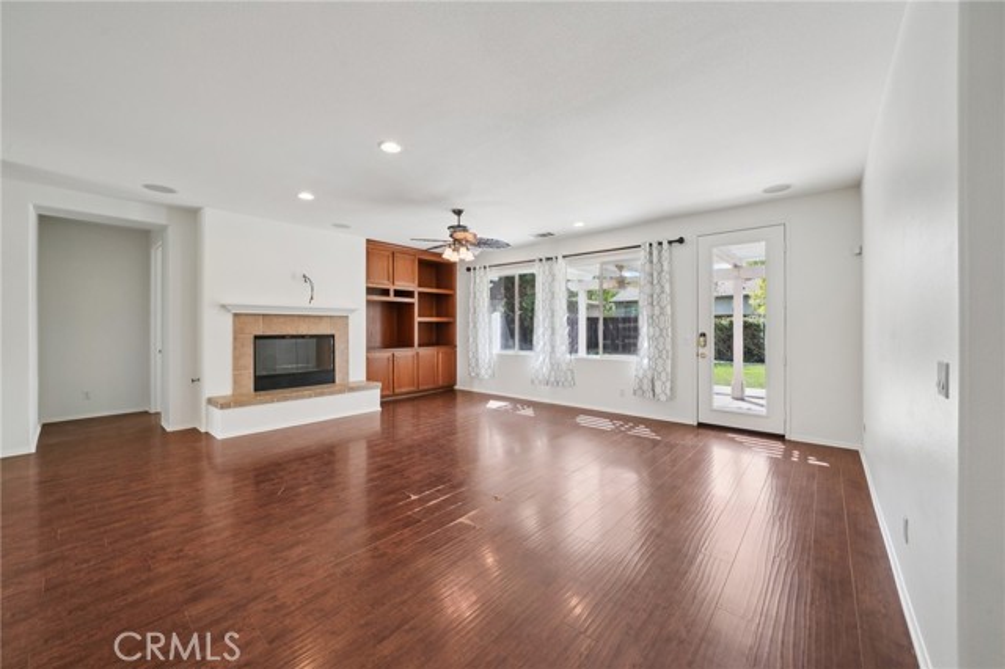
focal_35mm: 13
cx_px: 502
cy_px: 334
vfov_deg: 85.4
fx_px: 363
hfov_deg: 108.4
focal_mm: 13
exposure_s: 1/30
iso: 250
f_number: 8
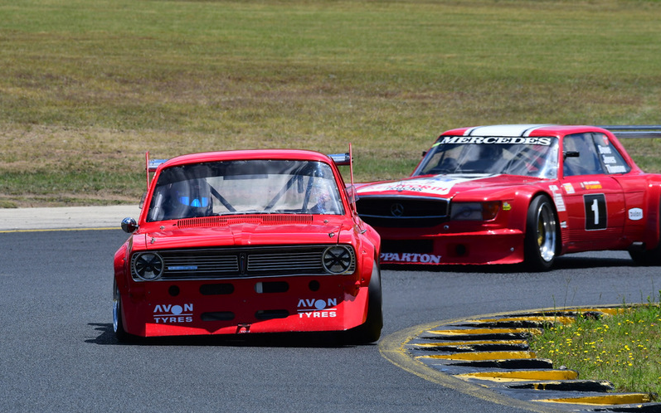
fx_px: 8574
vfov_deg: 2.8
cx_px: 331
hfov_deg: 4.4
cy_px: 202
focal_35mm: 476
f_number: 11
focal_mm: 310
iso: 320
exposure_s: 1/640
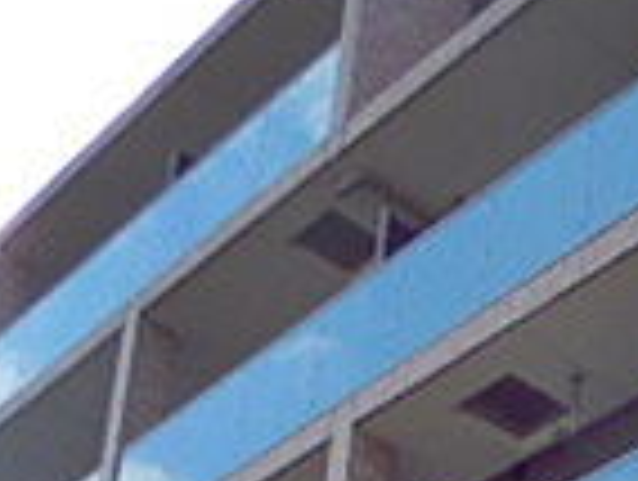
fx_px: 1662
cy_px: 868
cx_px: 773
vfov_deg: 14.5
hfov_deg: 20.3
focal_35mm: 90
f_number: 2.8
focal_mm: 3.58
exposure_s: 1/1600
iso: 400
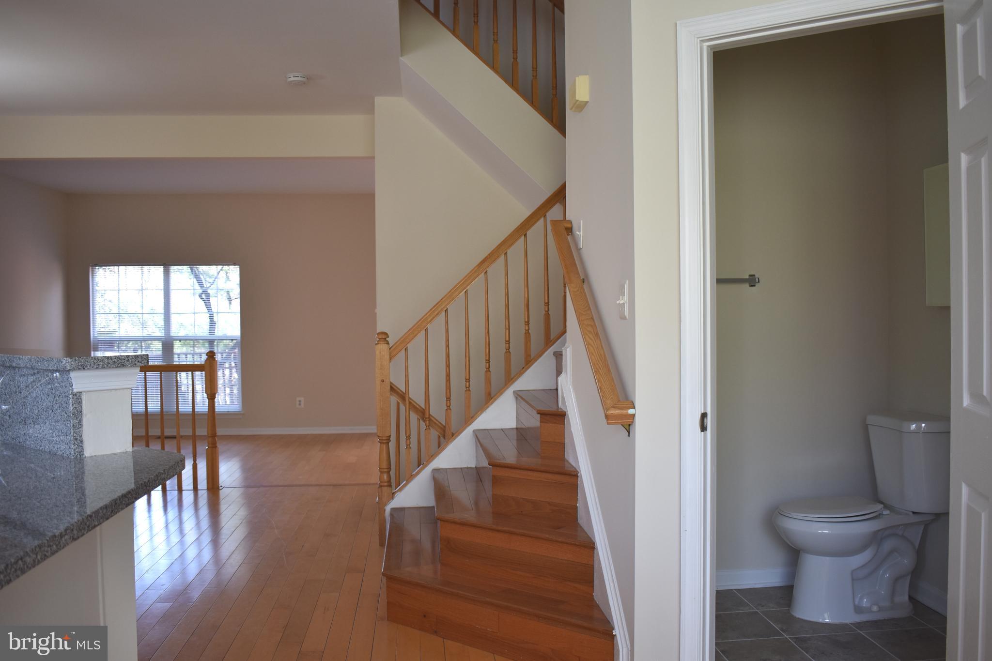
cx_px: 496
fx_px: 827
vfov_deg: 43.6
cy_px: 330
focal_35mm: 30
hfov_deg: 61.9
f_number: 3.8
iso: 320
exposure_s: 1/80
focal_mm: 20
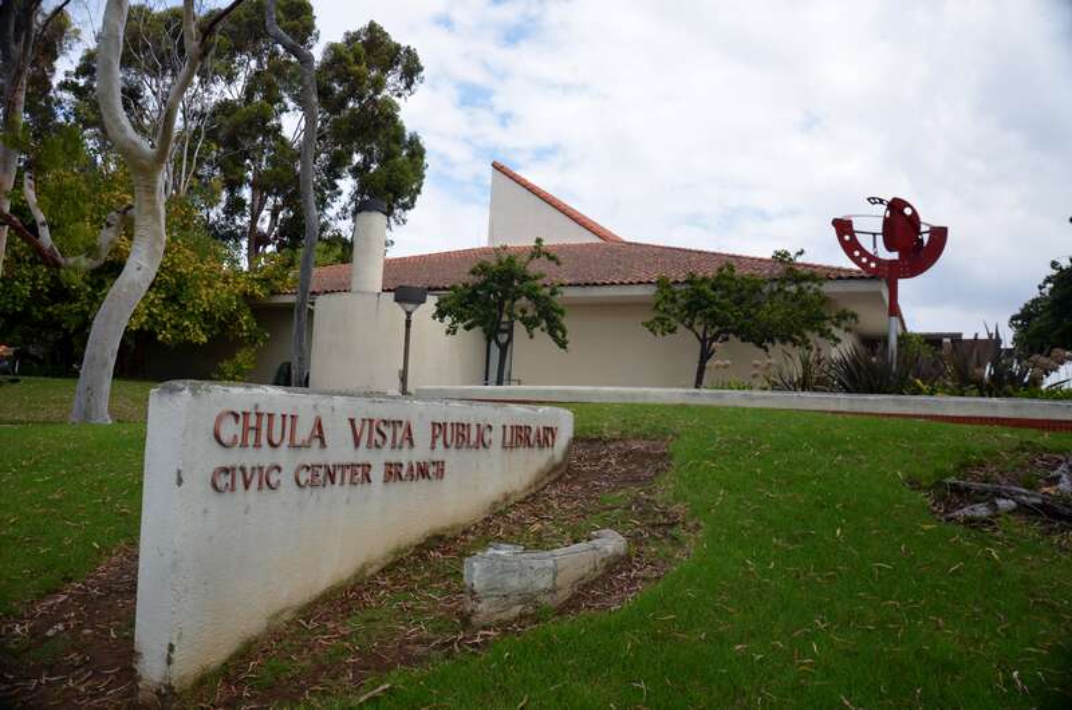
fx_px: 802
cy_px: 355
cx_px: 536
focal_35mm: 27
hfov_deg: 67.5
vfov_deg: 47.7
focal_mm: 18
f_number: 4
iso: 100
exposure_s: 1/200
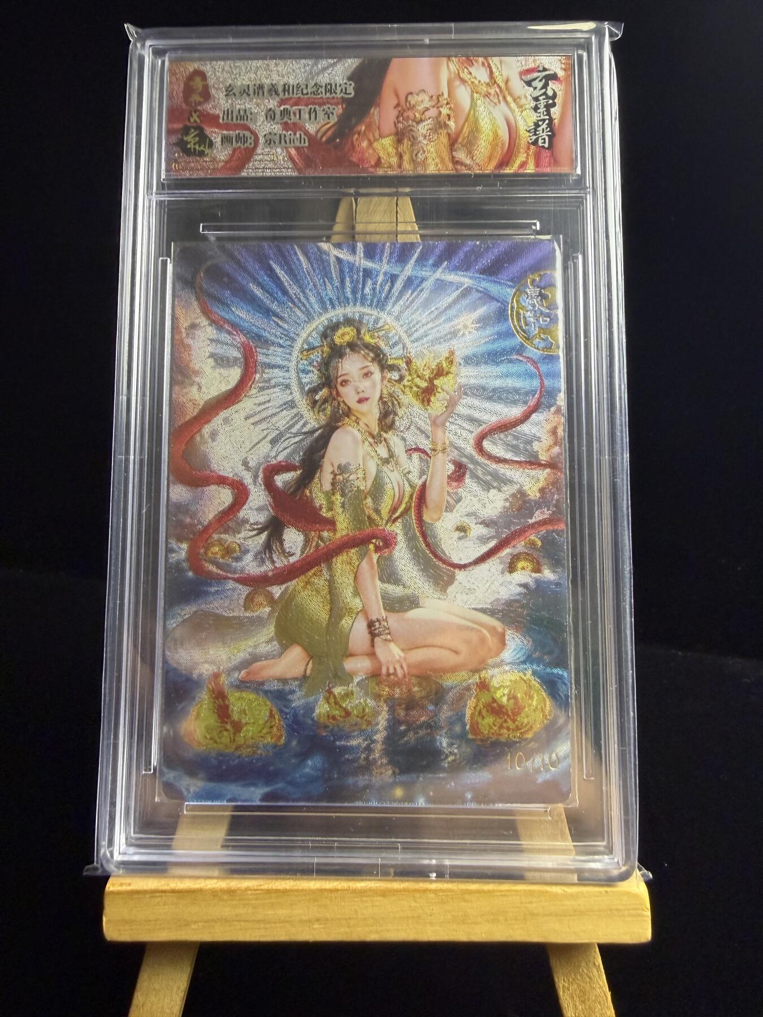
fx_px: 705
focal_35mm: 24
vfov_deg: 71.6
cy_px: 508
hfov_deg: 56.8
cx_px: 382
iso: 320
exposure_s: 1/100
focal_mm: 2.22
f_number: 2.2
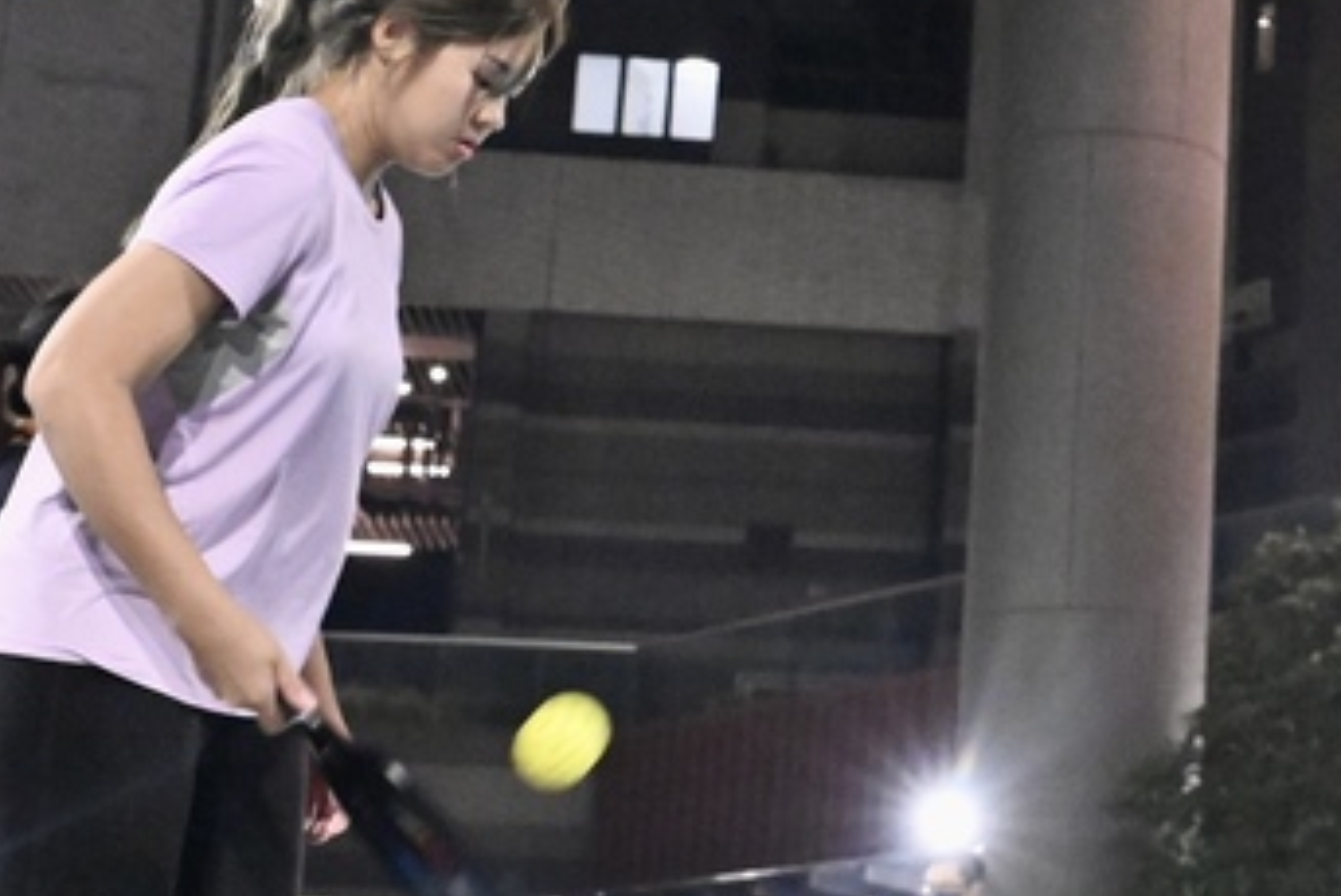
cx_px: 1275
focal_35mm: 84
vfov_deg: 16.1
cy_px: 74
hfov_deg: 23.4
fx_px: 3130
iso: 4000
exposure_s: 1/200
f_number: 4
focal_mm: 24
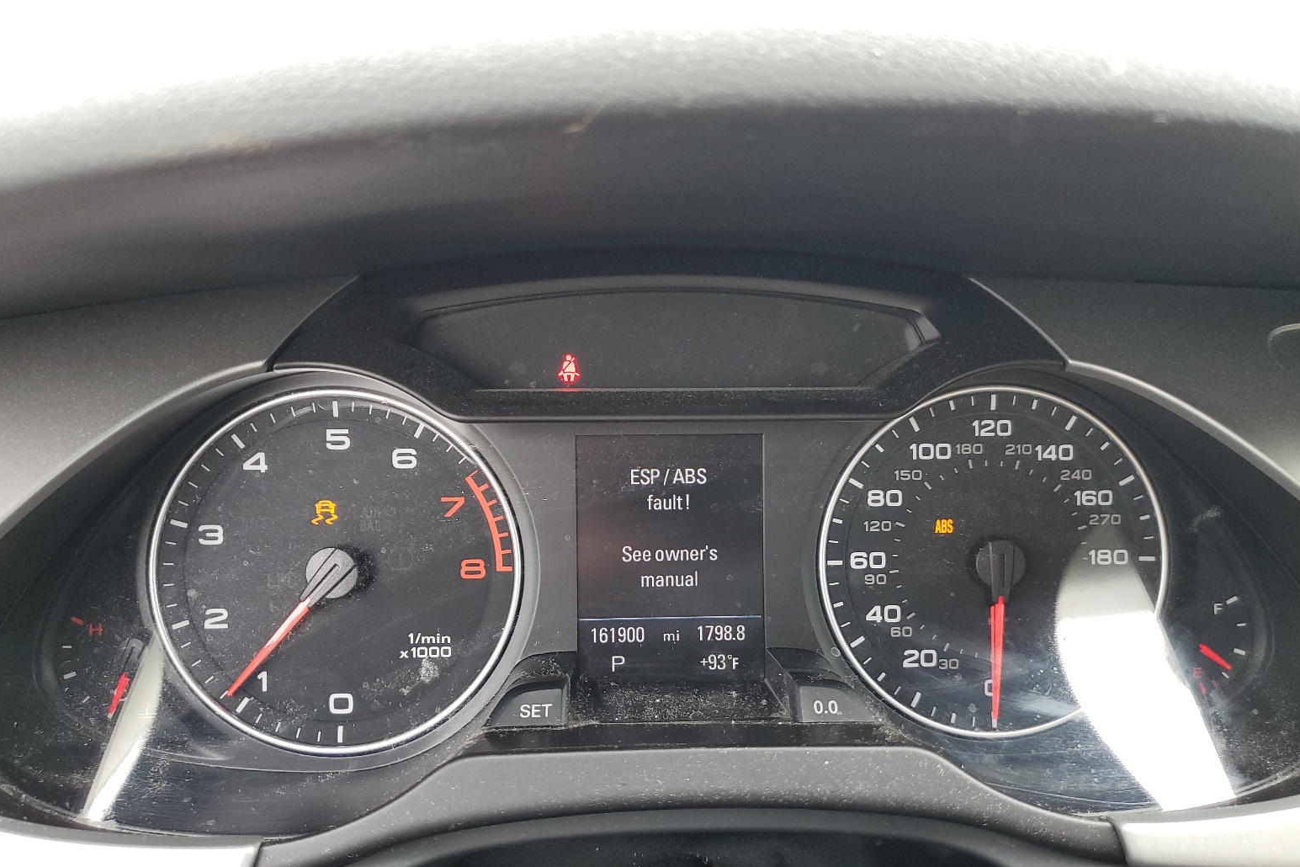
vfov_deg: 46.3
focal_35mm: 28
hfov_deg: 65.5
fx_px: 1011
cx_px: 650
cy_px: 480
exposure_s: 1/120
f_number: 1.5
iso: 85
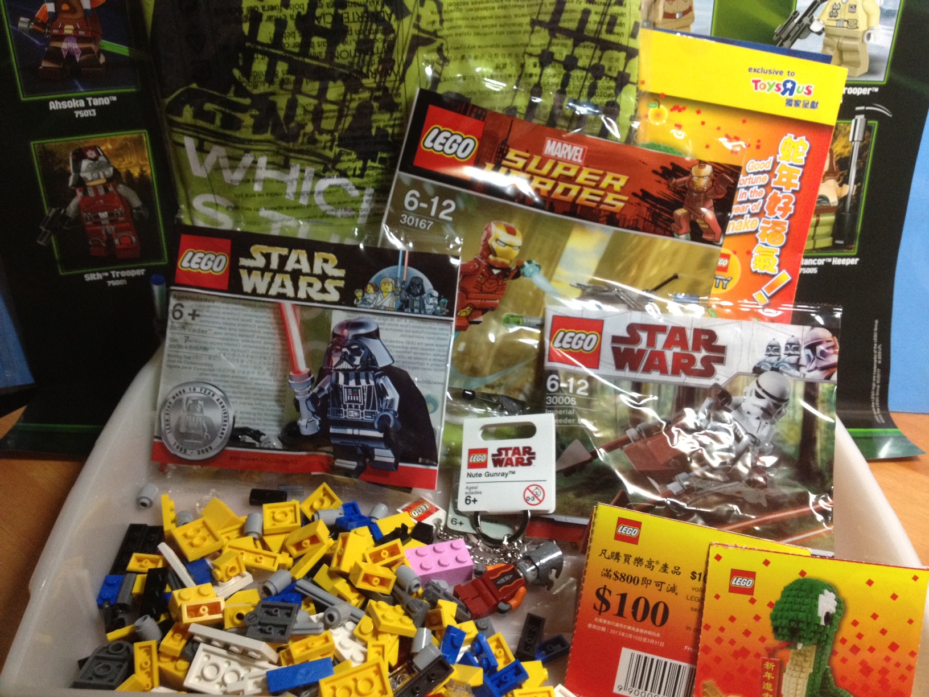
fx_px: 939
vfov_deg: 40.7
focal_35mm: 35
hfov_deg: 52.6
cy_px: 348
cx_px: 464
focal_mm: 4.28
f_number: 2.4
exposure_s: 1/20
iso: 250
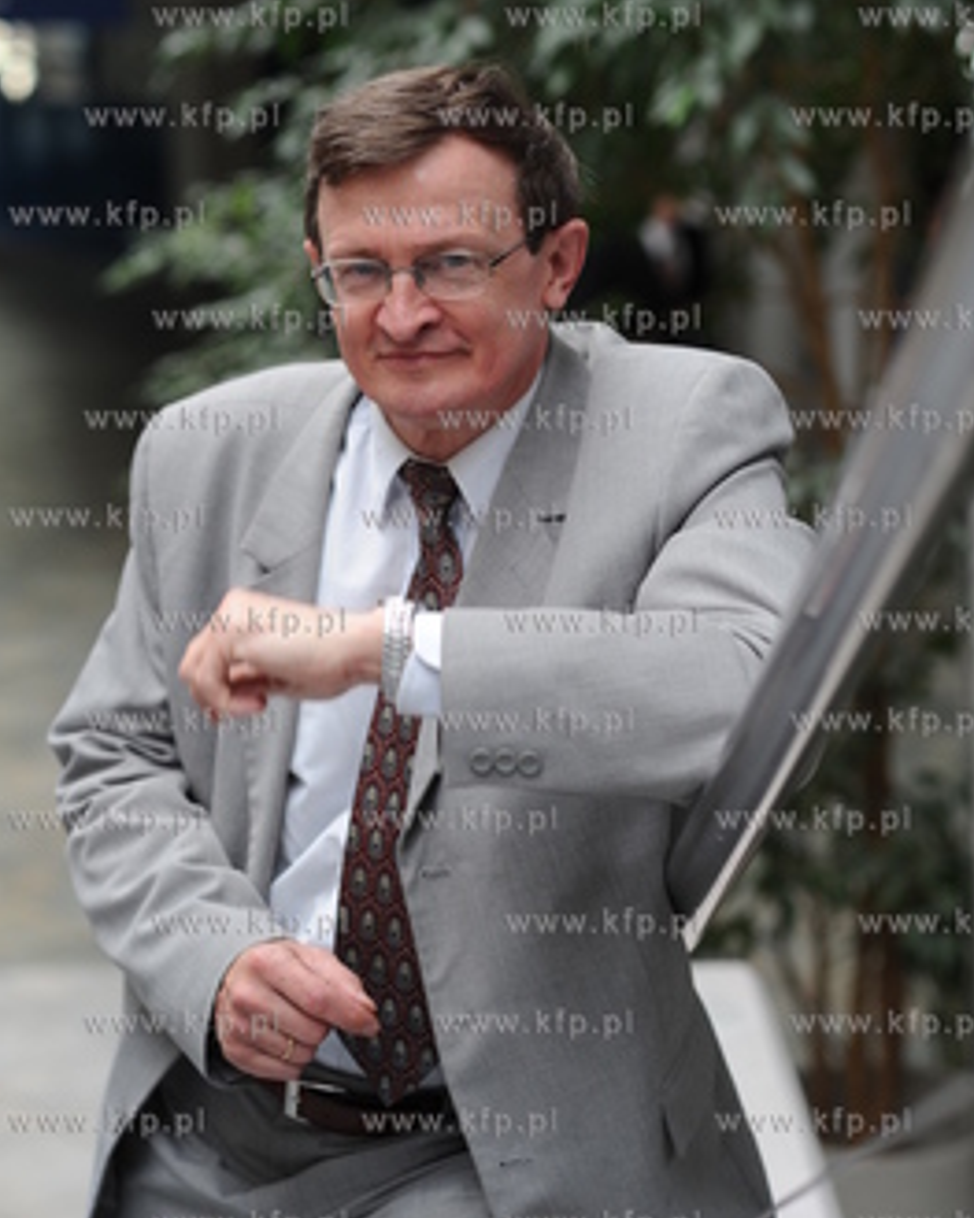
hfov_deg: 15.9
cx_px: 485
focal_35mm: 97
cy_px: 615
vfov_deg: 19.8
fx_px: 3497
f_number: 4
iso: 400
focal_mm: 85
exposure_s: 1/200
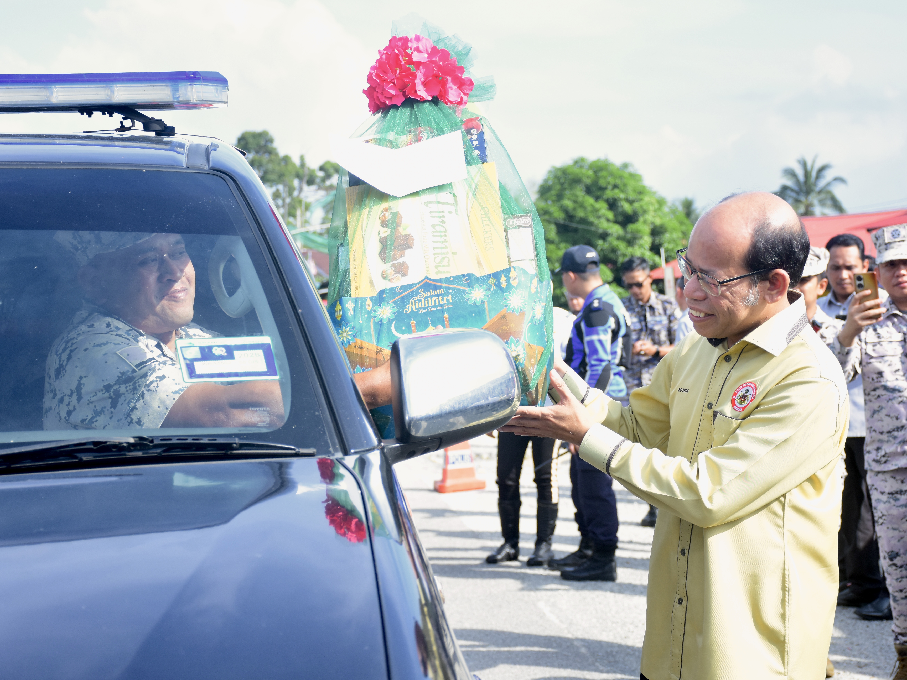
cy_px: 342
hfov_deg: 28.1
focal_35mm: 69
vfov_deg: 21.3
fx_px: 1808
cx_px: 499
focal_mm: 42
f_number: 4.5
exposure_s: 1/1000
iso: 500
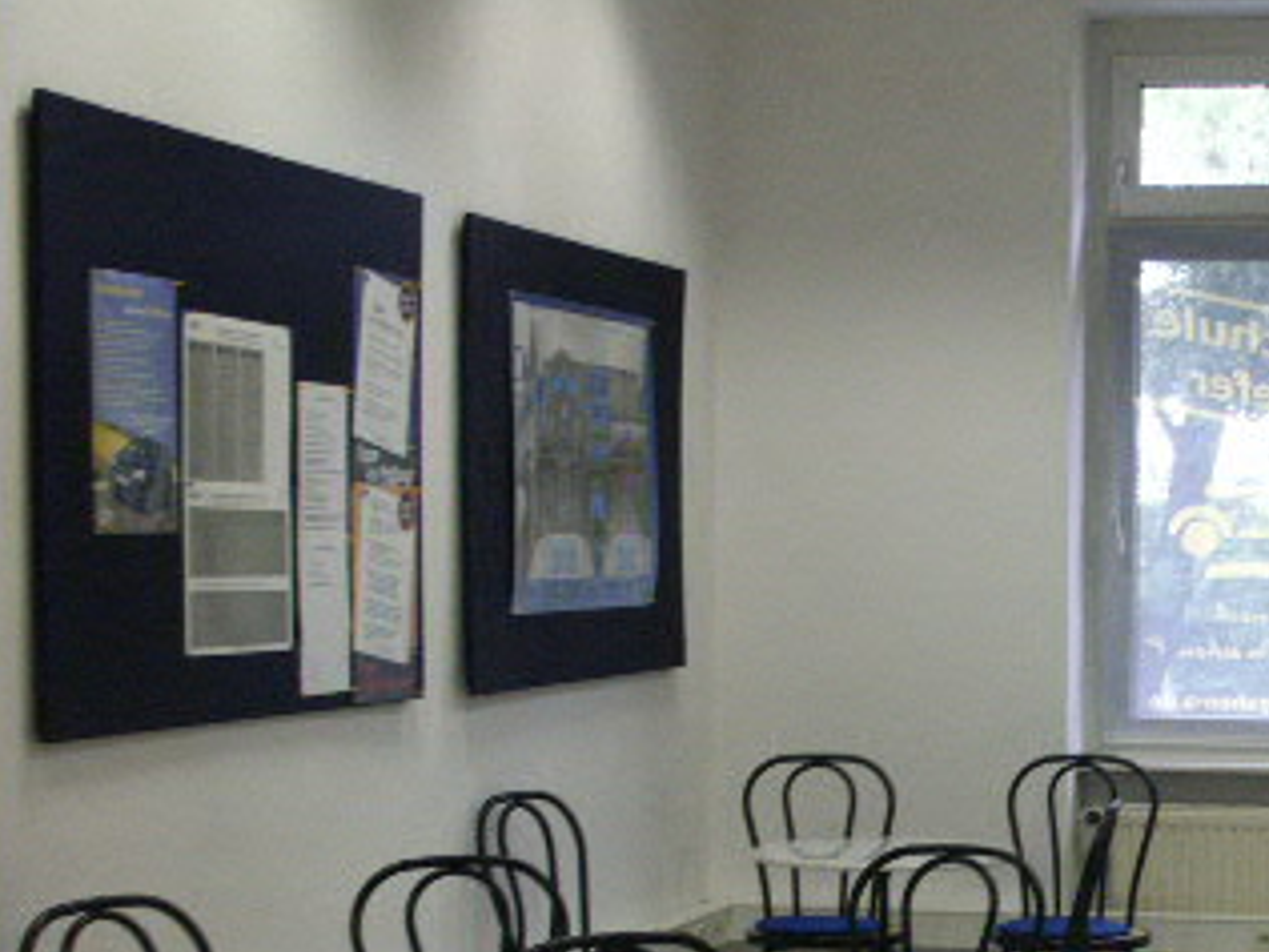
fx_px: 2896
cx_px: 1237
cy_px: 667
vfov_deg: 18.6
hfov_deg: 23.8
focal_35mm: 79
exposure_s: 1/10
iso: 200
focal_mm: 10.02
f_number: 2.8
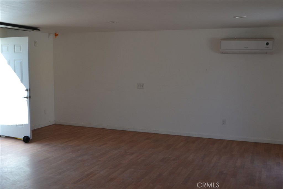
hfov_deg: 49.5
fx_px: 307
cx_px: 142
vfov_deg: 34.2
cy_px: 94
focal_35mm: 39
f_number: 5.6
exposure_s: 1/125
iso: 250
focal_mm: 26
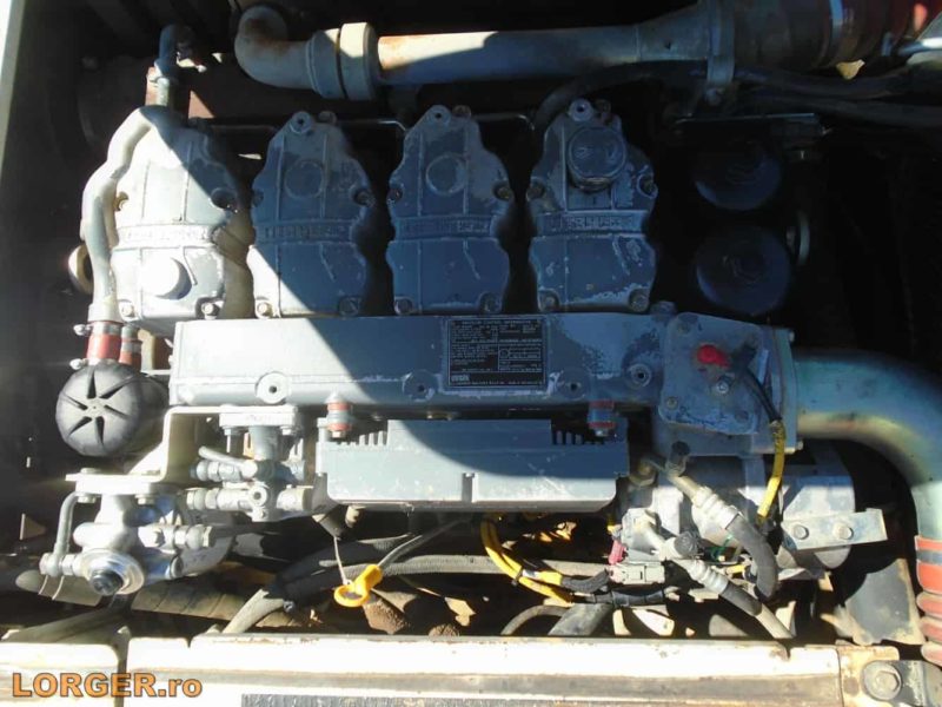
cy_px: 354
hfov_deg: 67.3
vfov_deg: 53.1
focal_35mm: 26
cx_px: 471
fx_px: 708
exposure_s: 1/400
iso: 100
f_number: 3.2
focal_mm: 4.6
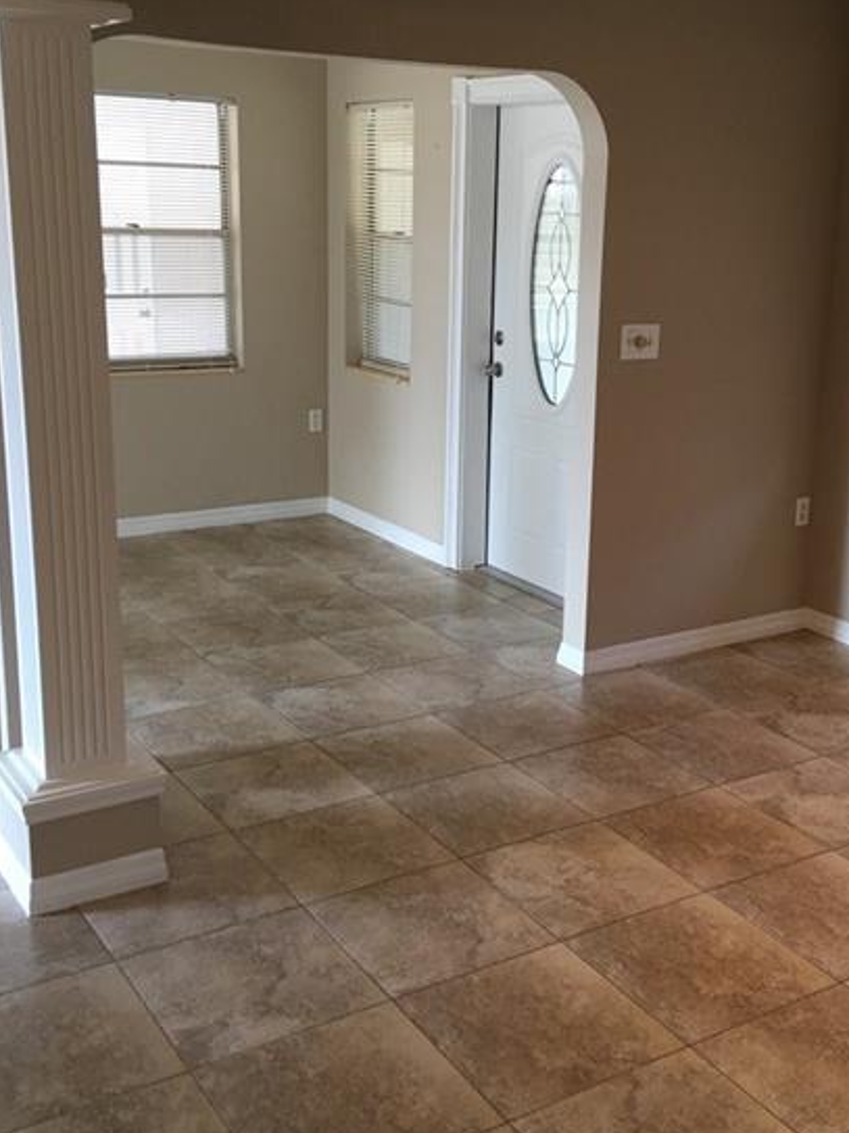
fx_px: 1341
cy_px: 526
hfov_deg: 35.0
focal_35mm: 41
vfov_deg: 45.8
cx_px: 496
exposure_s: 1/15
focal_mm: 4.15
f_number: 2.2
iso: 25
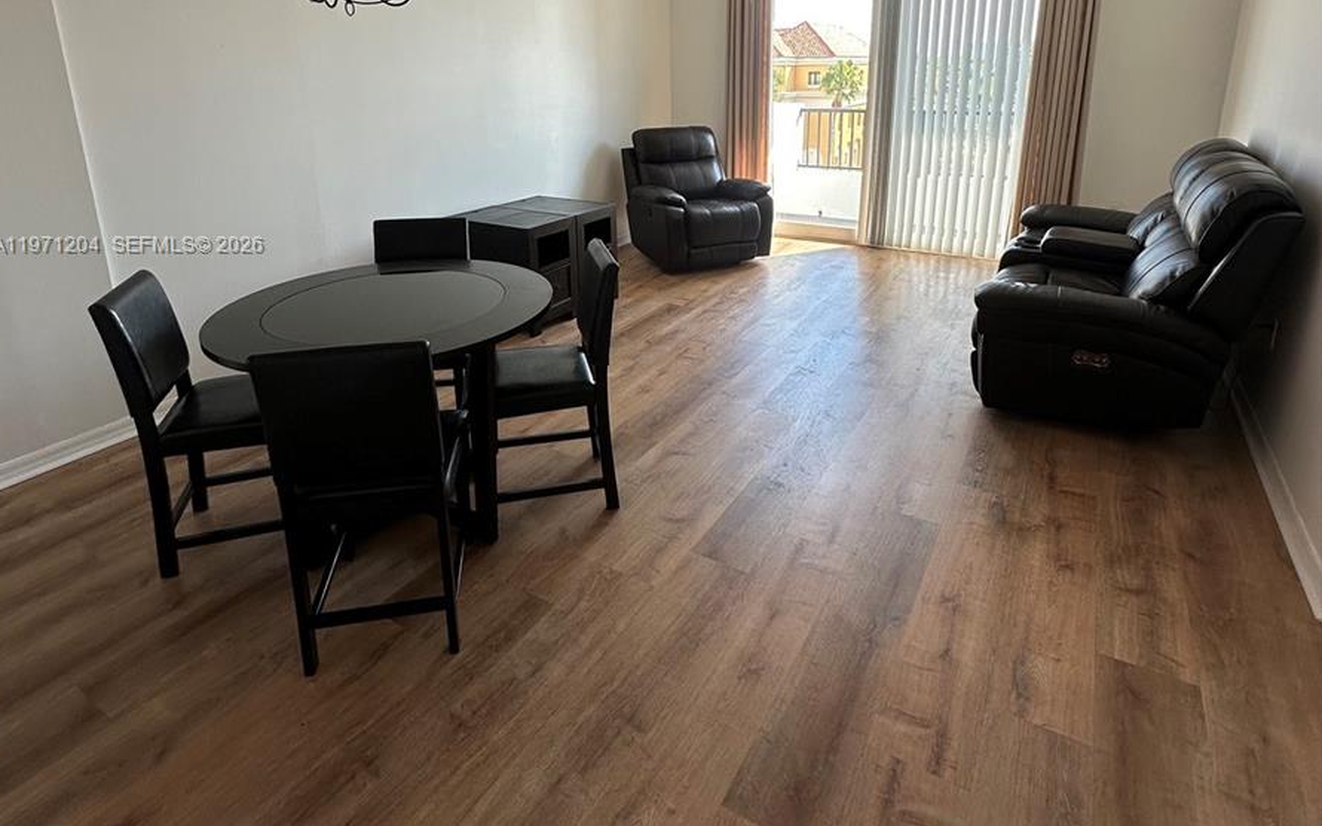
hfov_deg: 85.1
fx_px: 720
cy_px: 247
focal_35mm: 20
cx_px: 657
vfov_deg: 57.7
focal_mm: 2.22
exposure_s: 1/99
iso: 40
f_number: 2.2
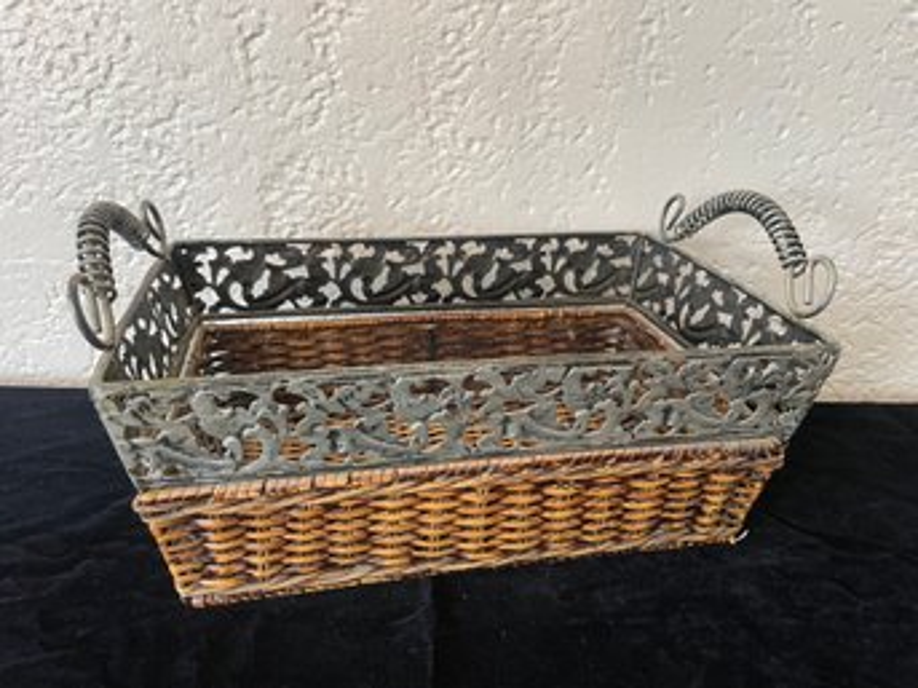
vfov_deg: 53.0
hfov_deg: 67.3
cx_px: 459
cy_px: 344
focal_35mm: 26
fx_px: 689
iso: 100
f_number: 1.6
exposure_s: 1/60
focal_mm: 4.2
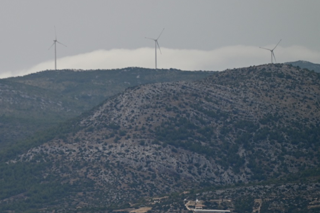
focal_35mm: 522
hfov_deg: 3.9
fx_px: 4640
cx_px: 56
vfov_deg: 2.6
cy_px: 134
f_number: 5.6
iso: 400
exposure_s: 1/640
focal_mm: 300
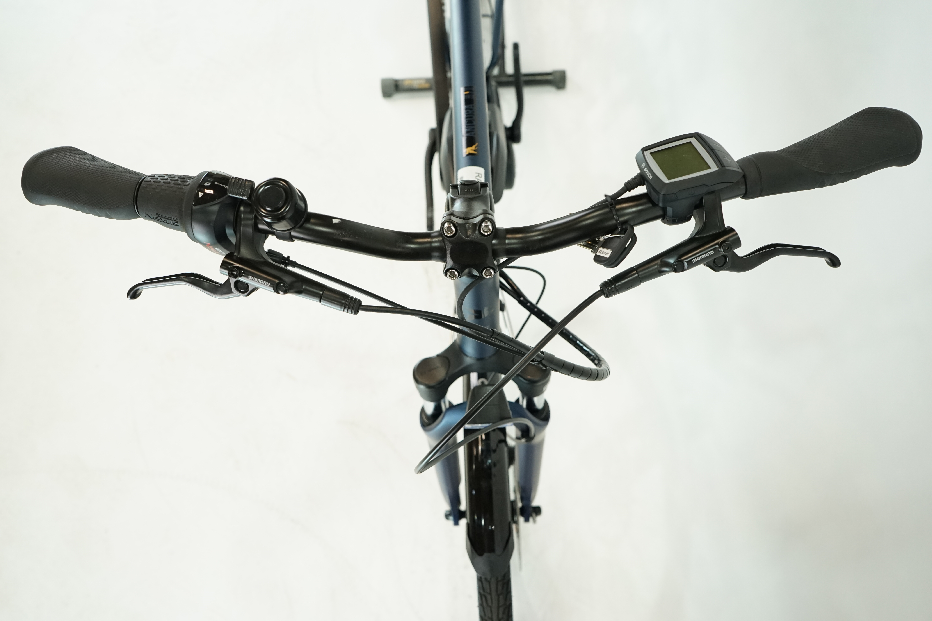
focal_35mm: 31
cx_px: 466
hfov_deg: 60.3
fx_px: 802
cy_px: 310
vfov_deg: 42.3
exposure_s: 1/200
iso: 2000
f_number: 5.6
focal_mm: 31
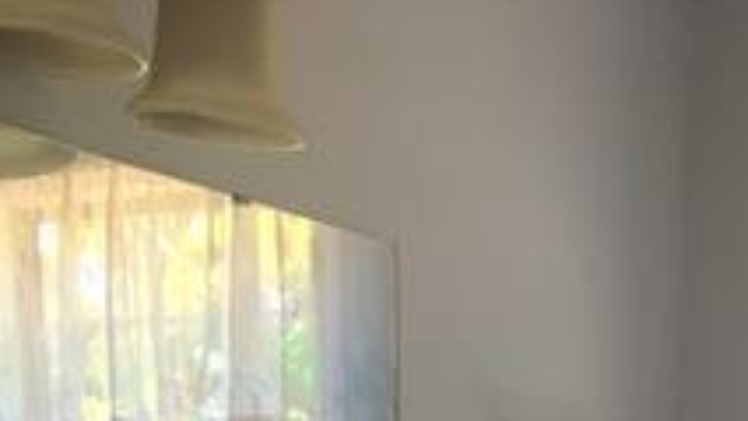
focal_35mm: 85
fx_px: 1687
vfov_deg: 11.2
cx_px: 527
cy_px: 1098
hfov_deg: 24.8
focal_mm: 4.25
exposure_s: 1/60
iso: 125
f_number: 1.8
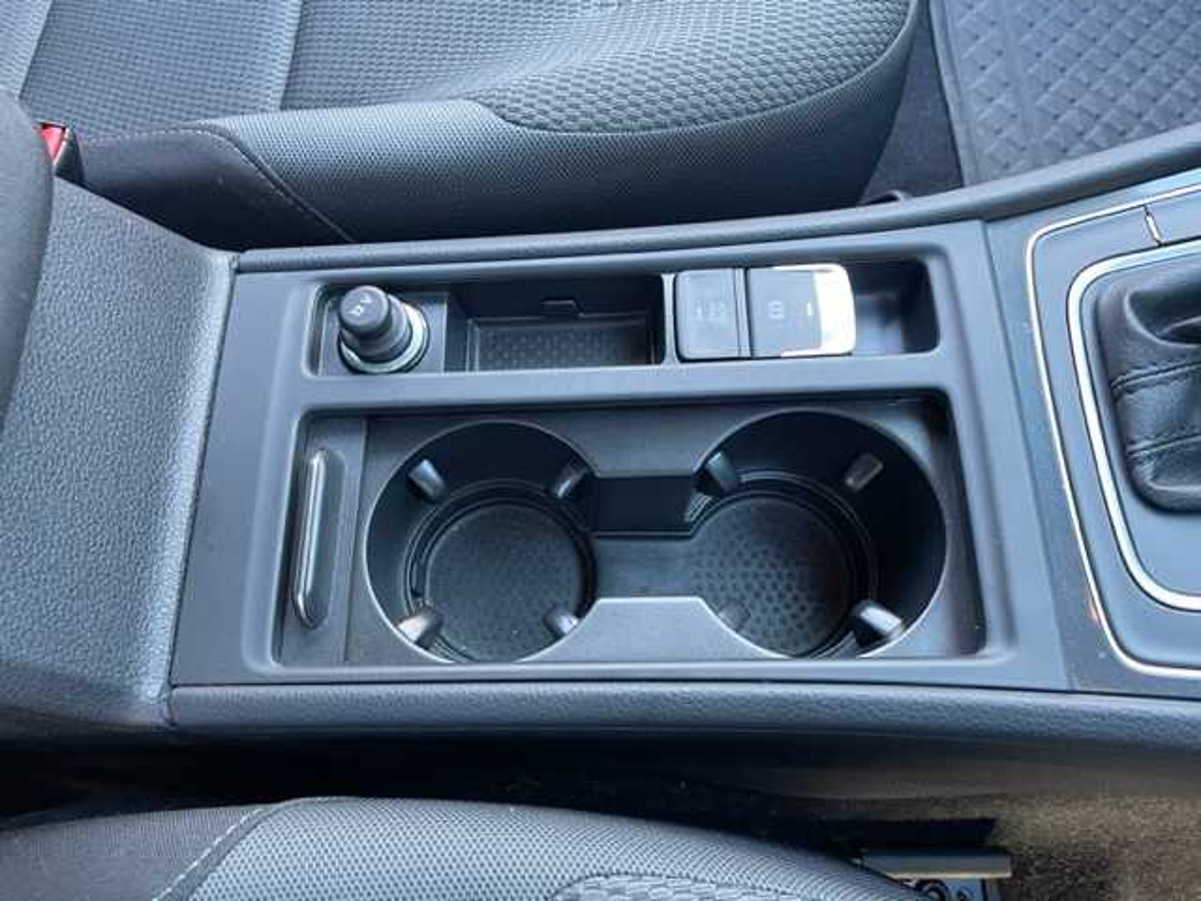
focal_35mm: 26
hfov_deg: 67.3
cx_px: 600
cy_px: 450
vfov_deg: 53.1
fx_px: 902
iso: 160
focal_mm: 4.2
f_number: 1.6
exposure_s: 1/60
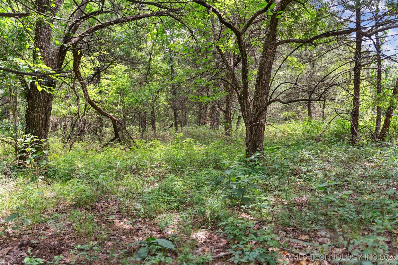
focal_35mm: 28
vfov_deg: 46.4
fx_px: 310
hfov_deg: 65.5
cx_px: 199
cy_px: 132
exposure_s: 1/250
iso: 250
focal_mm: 28
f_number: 3.5
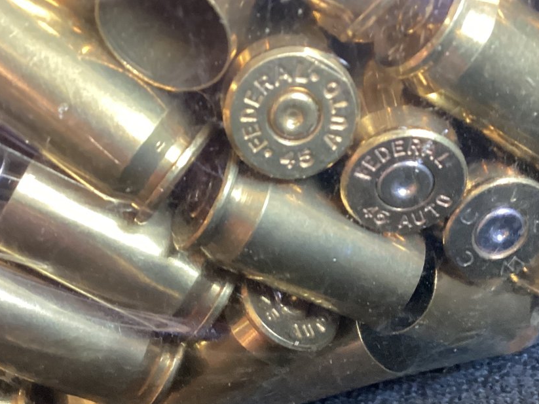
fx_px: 887
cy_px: 277
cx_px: 356
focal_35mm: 57
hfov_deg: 33.5
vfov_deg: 25.5
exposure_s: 1/33
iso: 400
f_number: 2.4
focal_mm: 3.3
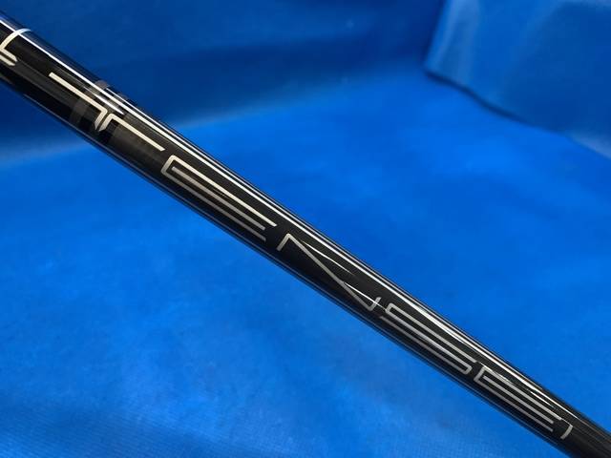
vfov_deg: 53.1
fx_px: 459
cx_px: 306
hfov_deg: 67.3
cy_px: 229
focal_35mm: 26
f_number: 1.8
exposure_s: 1/60
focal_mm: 4.25
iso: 100
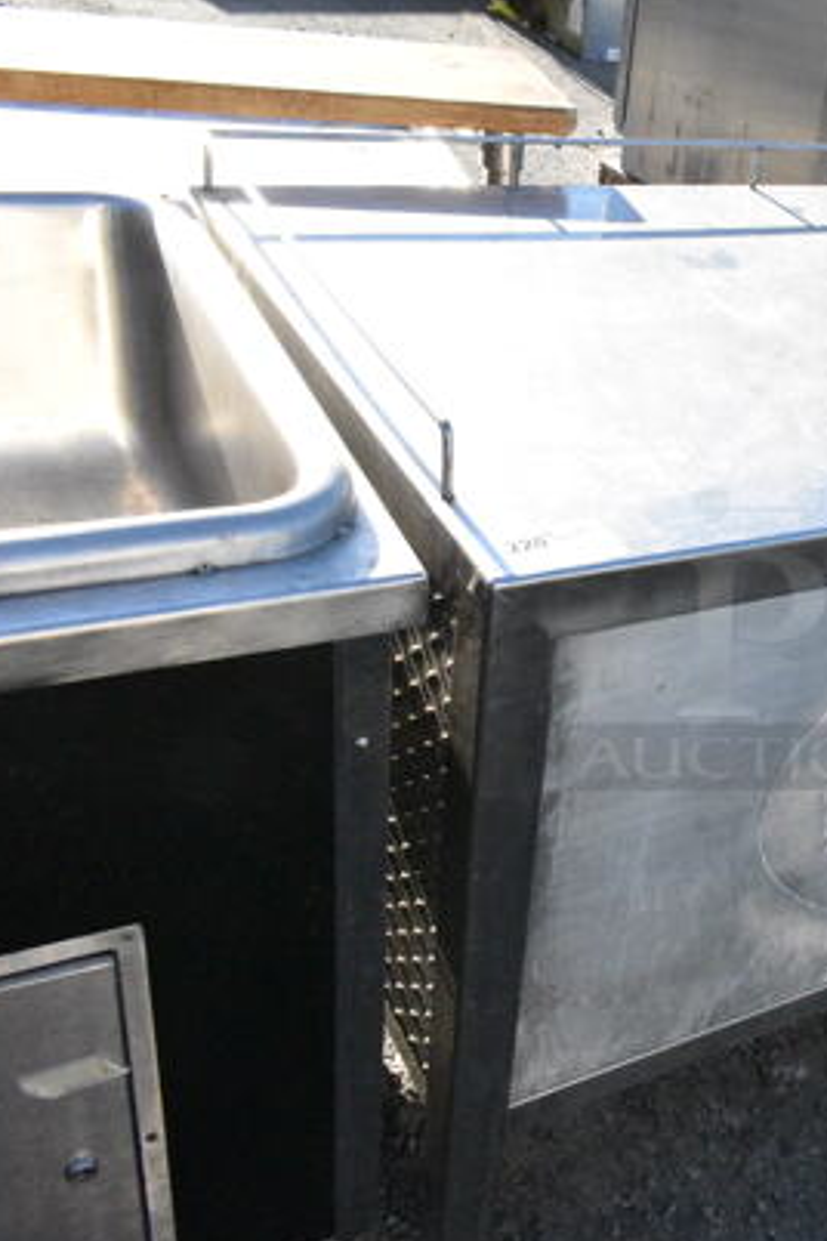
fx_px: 1413
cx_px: 901
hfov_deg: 29.5
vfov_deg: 47.4
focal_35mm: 41
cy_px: 627
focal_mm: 18
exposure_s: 1/1250
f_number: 18
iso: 6400
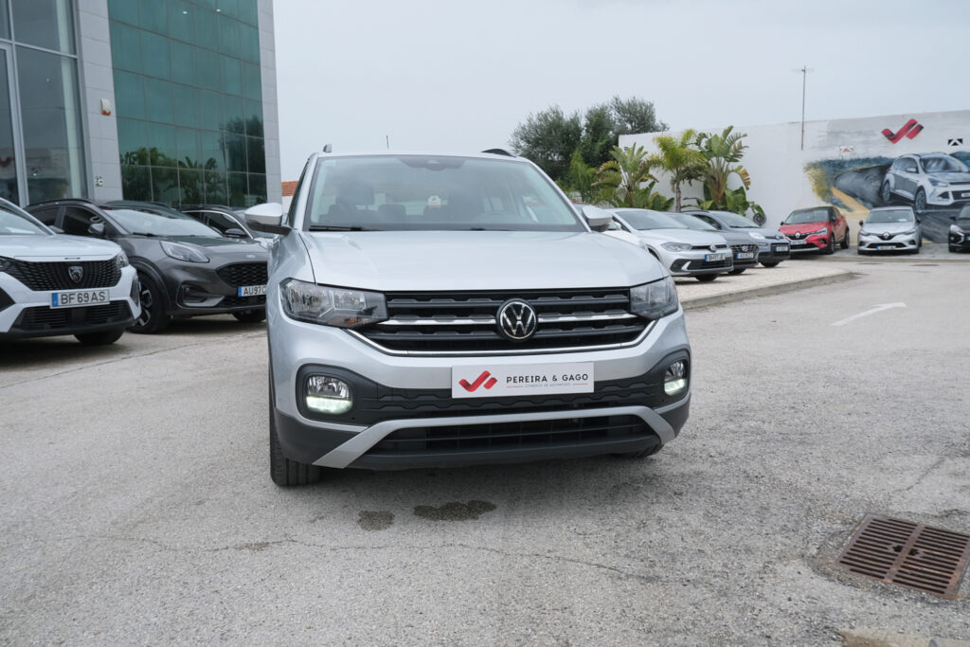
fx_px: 781
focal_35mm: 29
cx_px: 485
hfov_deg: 63.7
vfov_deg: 45.0
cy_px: 324
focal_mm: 19.2
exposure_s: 1/160
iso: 640
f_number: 9
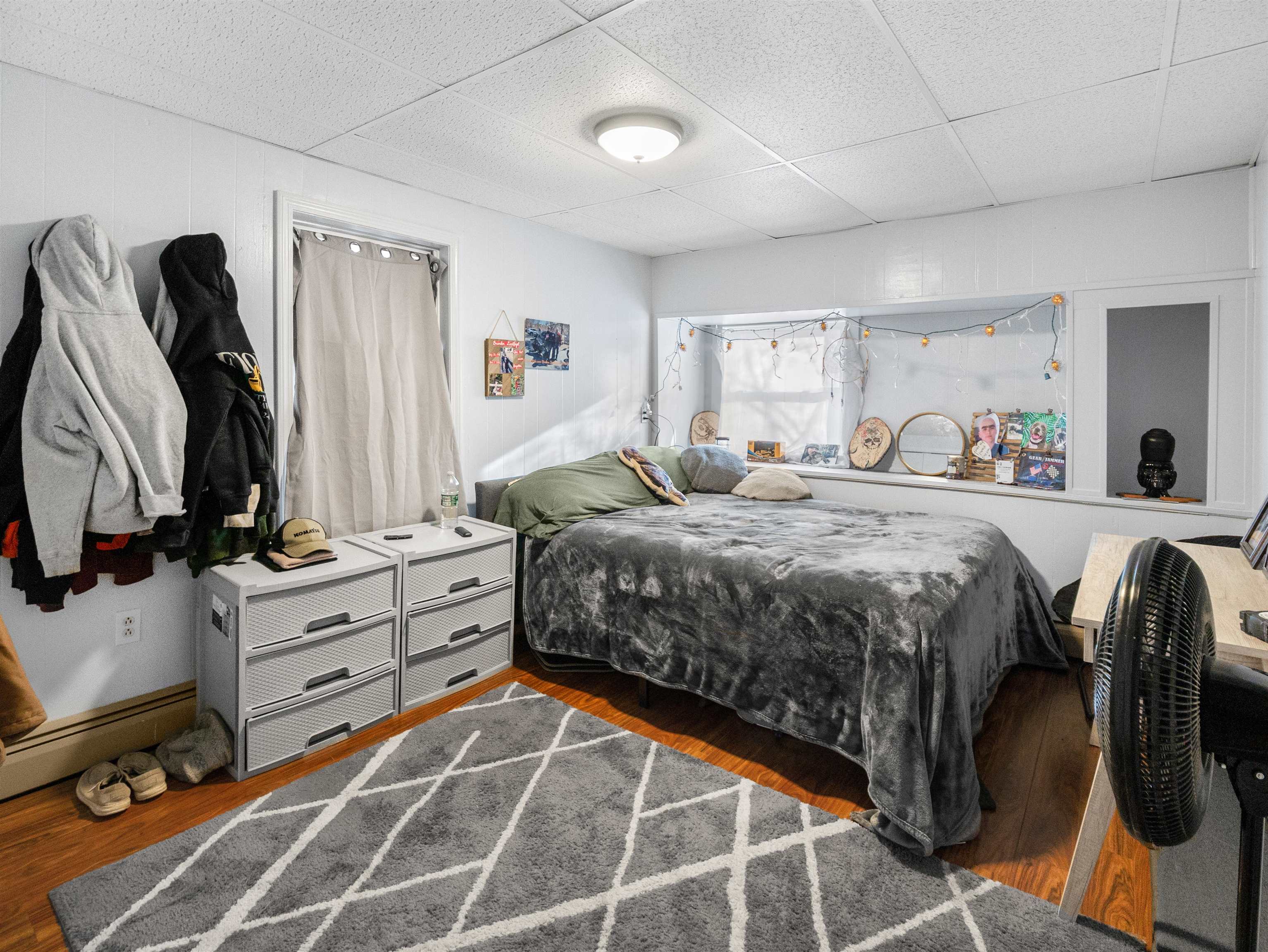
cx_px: 634
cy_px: 476
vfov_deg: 78.2
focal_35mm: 16
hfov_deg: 94.5
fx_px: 586
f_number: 2.8
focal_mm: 8
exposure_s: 1/60
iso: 1250
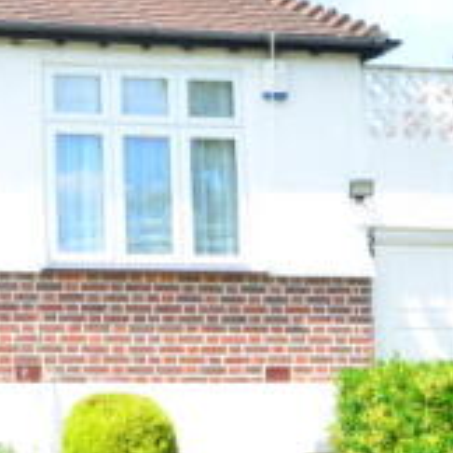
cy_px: 218
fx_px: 1525
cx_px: -84
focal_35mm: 103
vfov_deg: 16.9
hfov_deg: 16.2
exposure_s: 1/20
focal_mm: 20
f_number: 18
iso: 200
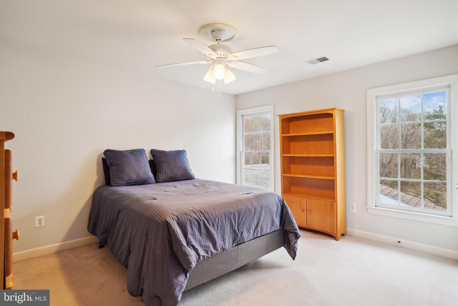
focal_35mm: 18
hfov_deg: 90.0
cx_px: 229
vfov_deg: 67.4
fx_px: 229
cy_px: 153
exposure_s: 1/10
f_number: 8
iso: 100
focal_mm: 18
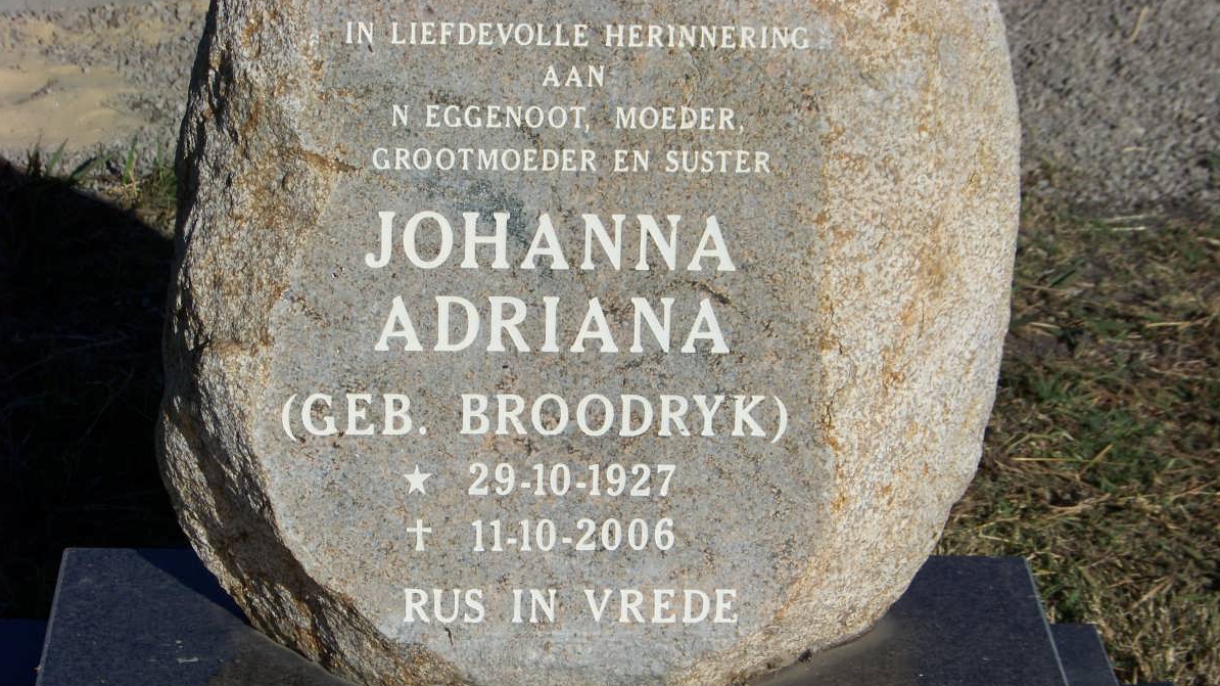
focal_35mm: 138
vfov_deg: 8.8
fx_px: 4463
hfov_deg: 15.6
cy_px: 423
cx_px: 609
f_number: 4.5
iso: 64
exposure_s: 1/1000
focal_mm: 21.1
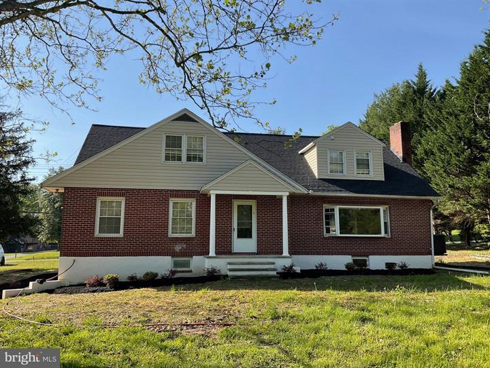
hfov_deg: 61.7
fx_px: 411
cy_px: 184
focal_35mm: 29
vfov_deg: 48.2
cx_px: 245
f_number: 1.8
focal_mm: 3
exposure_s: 1/1311
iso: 16
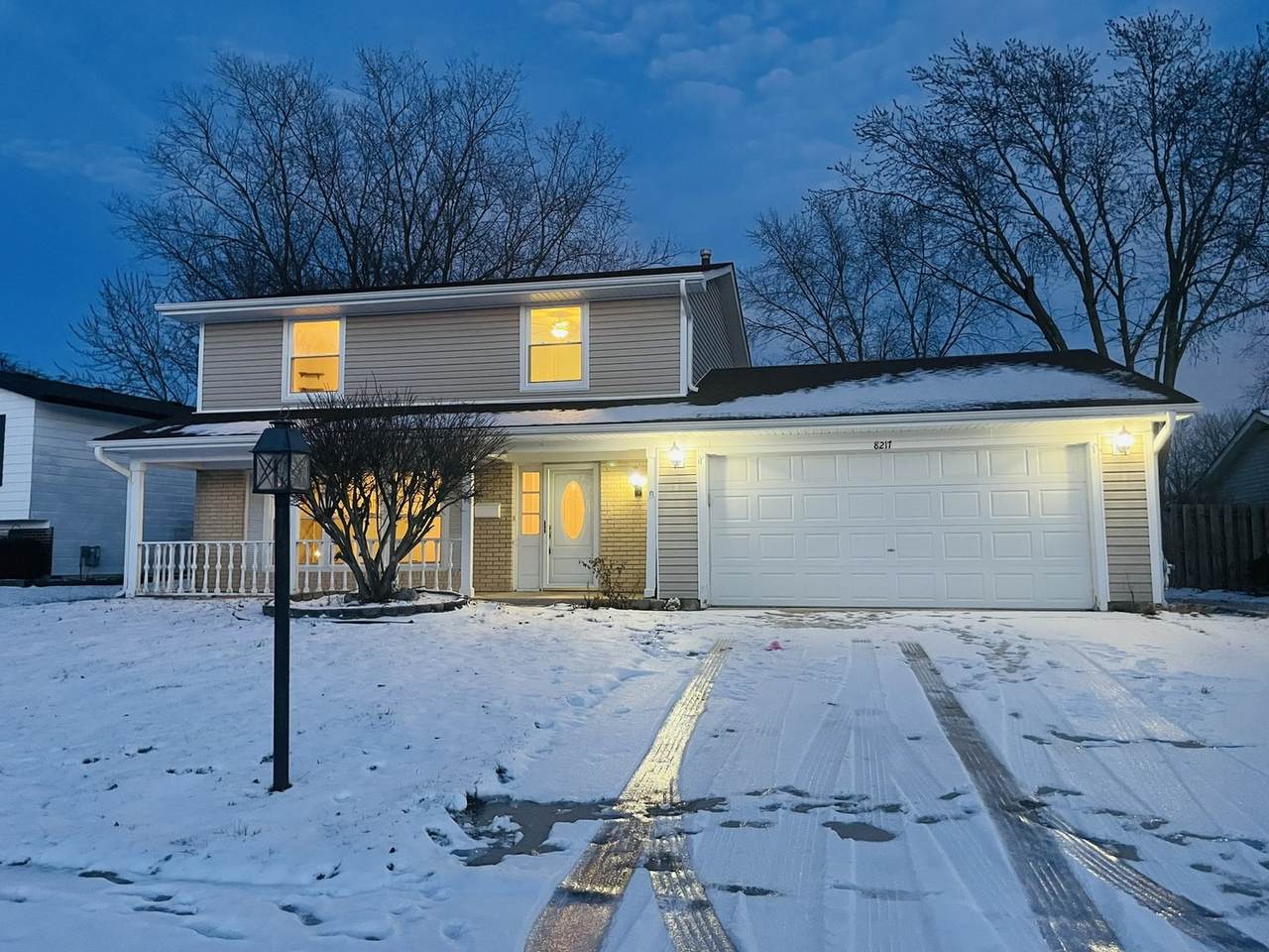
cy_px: 476
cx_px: 634
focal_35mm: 26
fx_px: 953
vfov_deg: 53.1
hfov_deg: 67.3
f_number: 1.6
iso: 640
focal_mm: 4.2
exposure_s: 1/30
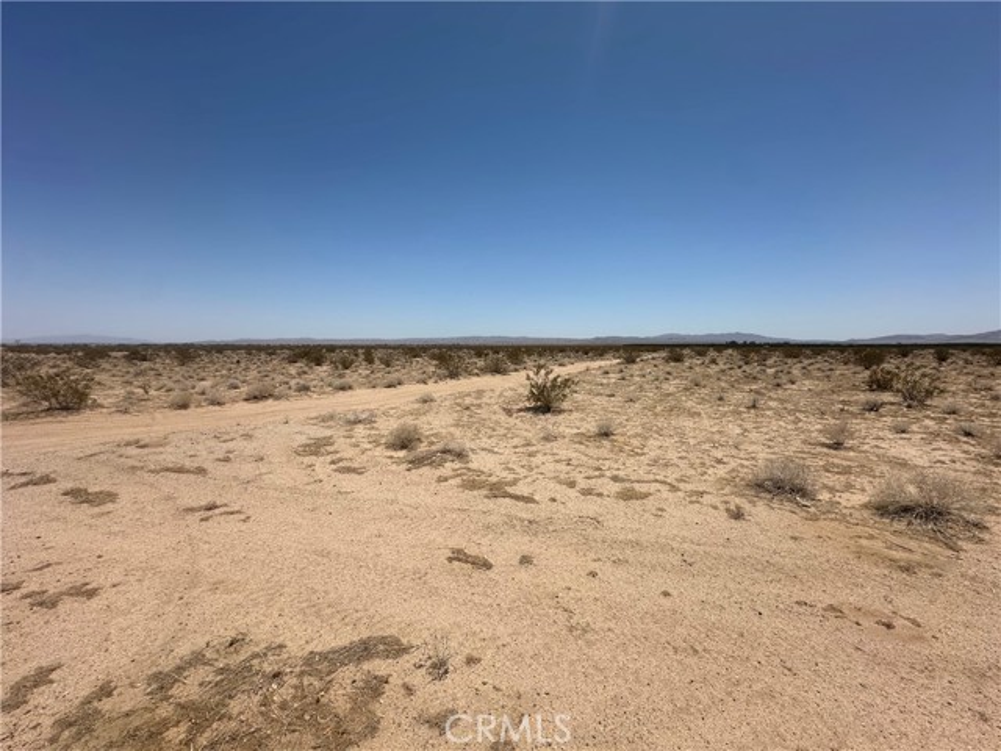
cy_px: 376
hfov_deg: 102.1
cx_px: 500
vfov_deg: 85.7
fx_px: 405
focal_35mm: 14
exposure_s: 1/4831
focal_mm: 2.22
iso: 50
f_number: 2.2
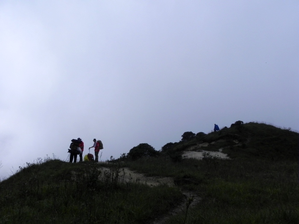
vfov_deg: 35.1
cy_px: 112
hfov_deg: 45.8
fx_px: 354
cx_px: 150
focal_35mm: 41
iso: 160
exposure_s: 1/1021
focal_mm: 7.3
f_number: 8
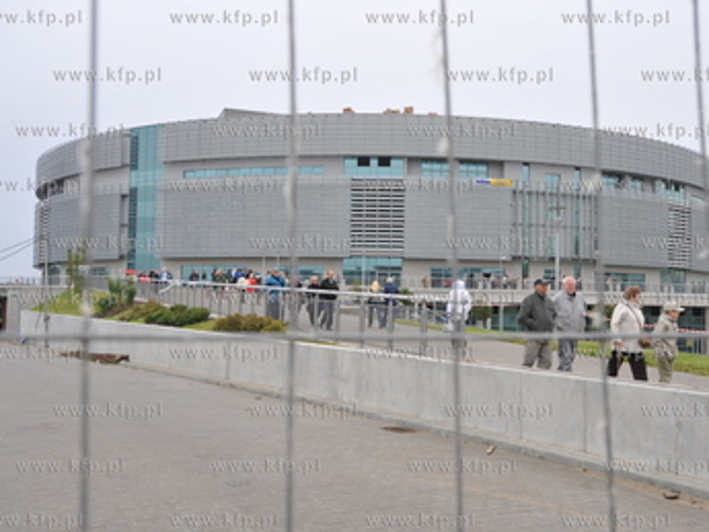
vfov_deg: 36.8
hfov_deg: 47.8
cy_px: 269
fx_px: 799
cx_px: 376
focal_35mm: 39
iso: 200
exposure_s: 1/100
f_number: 8
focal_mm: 35
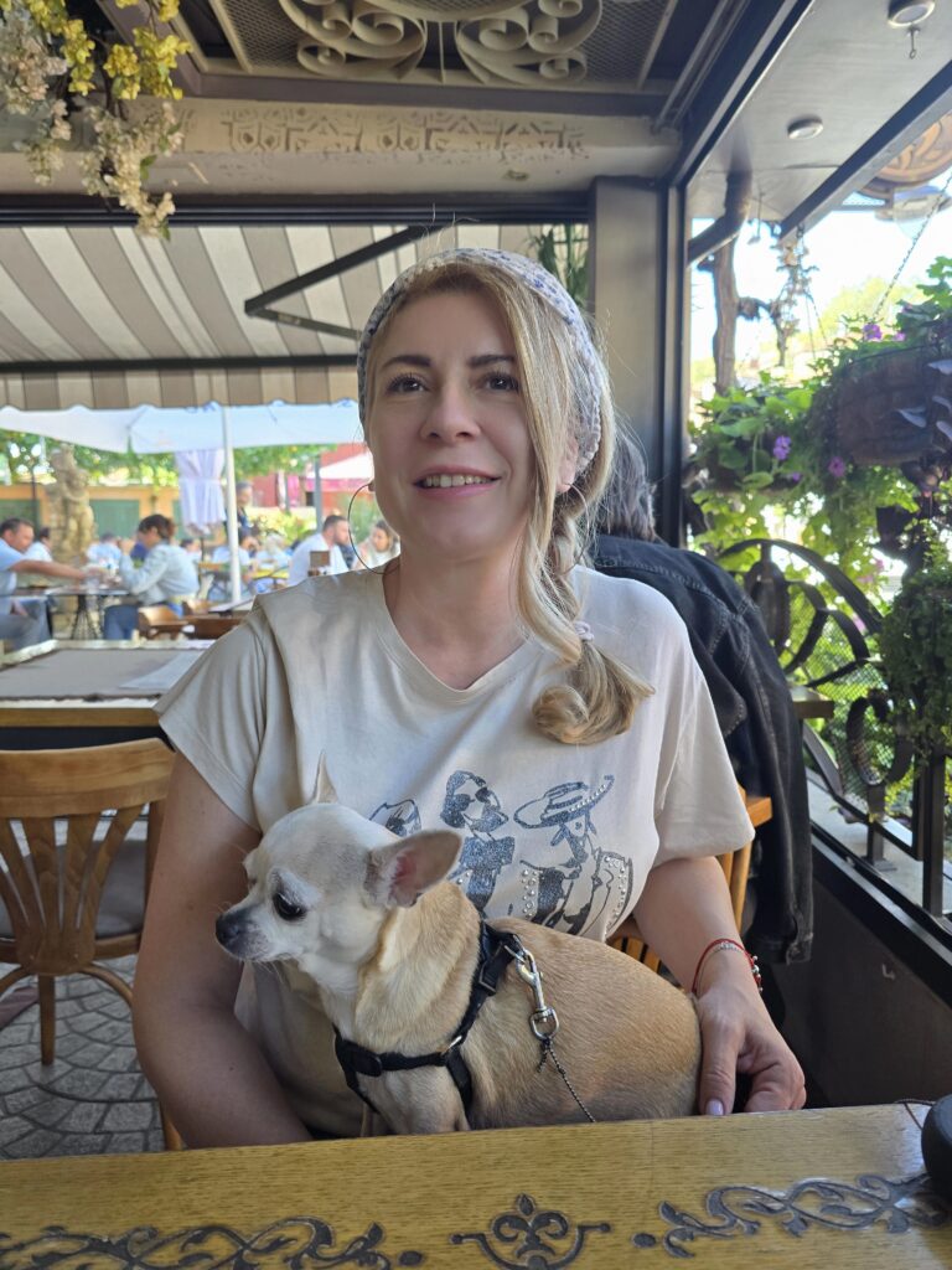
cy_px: 635
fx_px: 843
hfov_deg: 58.9
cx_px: 476
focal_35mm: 23
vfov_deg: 73.9
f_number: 1.7
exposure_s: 1/182
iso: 125
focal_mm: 6.3
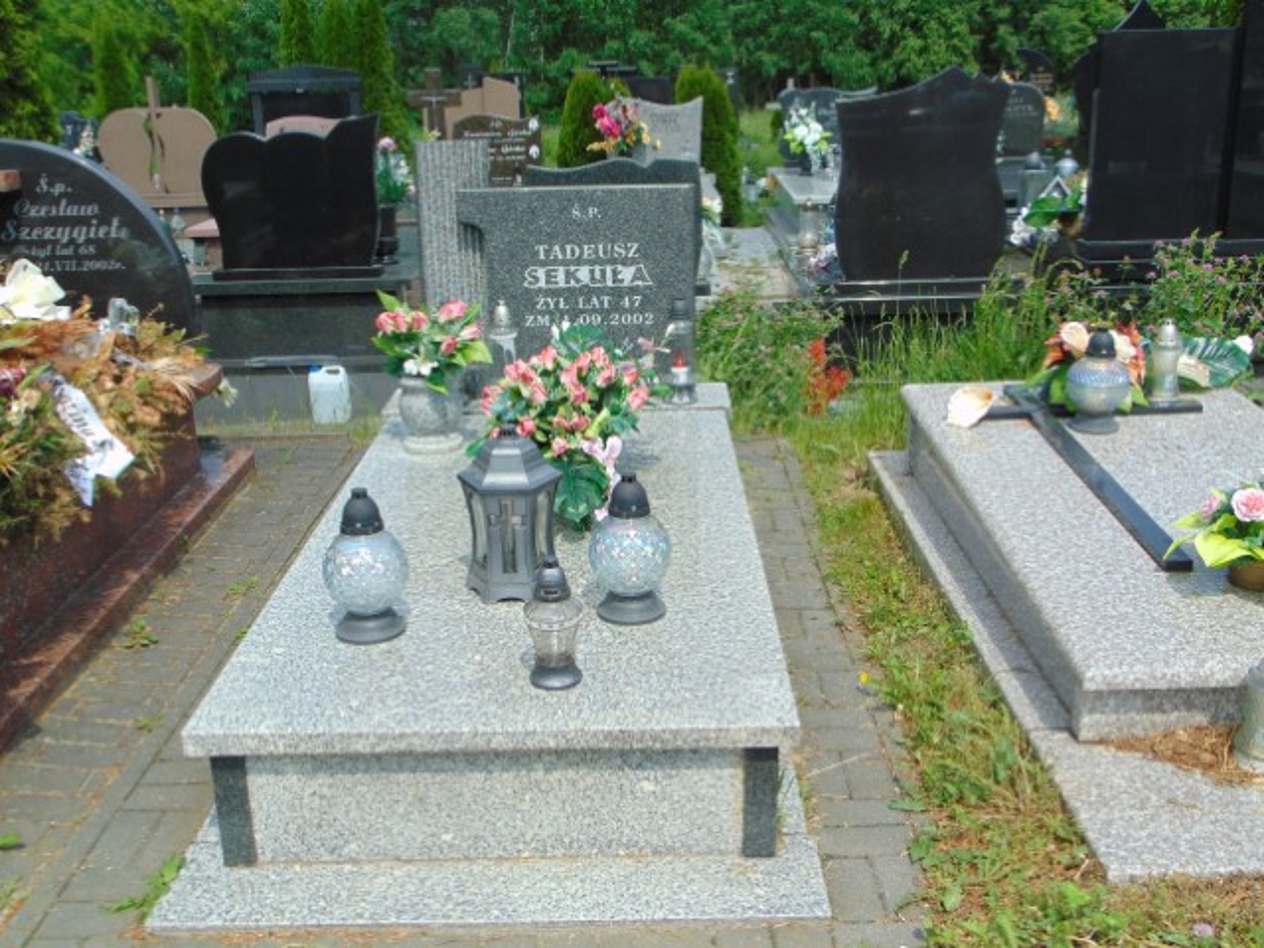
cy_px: 474
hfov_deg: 52.6
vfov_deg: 40.7
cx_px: 632
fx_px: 1278
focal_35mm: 35
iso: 80
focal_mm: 6.3
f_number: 8.3
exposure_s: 1/200
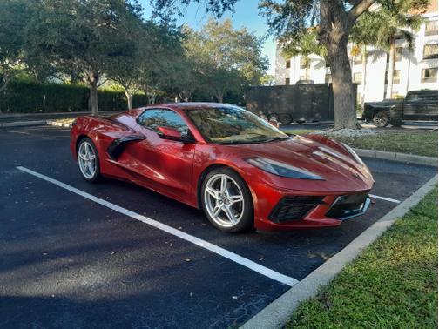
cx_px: 220
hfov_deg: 65.3
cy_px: 164
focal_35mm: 27
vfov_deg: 51.4
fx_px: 342
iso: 40
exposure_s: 1/60
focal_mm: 4
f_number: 1.8
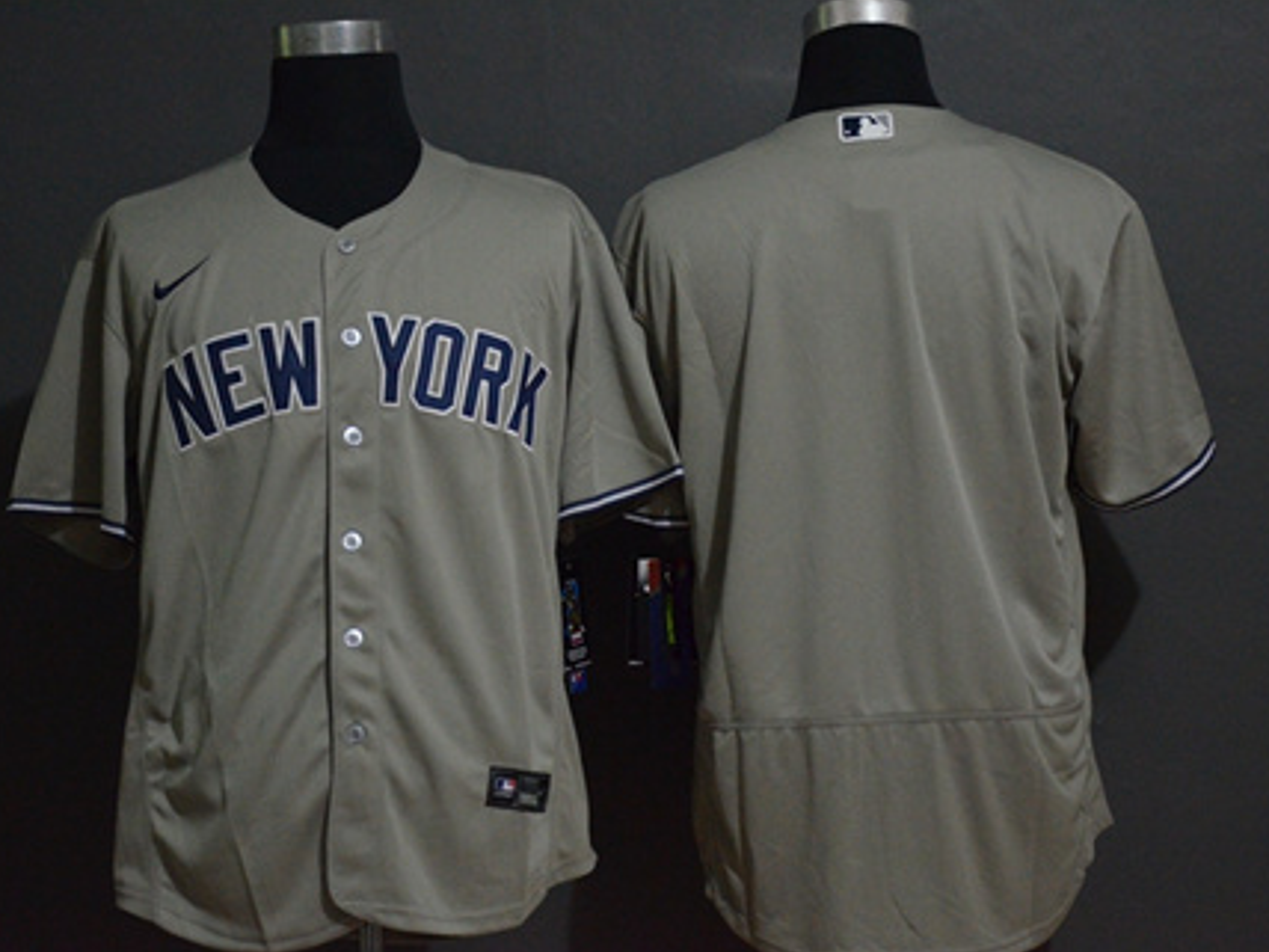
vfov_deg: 17.6
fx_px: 3079
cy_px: 479
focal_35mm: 84
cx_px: 605
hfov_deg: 23.3
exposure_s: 1/50
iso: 4000
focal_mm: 50
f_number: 4.8
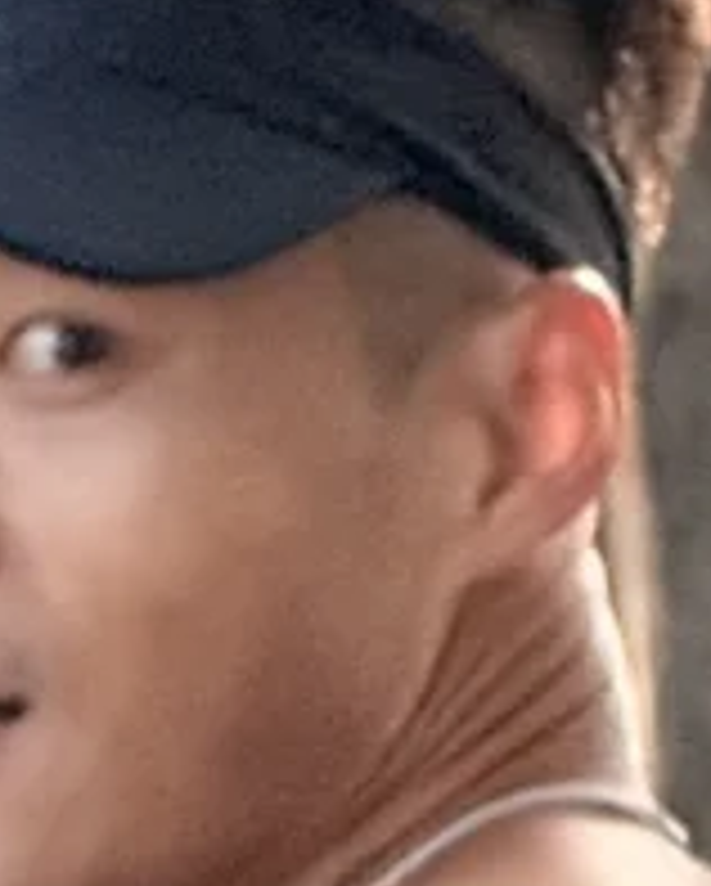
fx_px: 22455
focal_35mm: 855
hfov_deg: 1.8
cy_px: 1412
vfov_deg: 2.3
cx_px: 171
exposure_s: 1/144
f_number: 2.8
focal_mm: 15.66
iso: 64
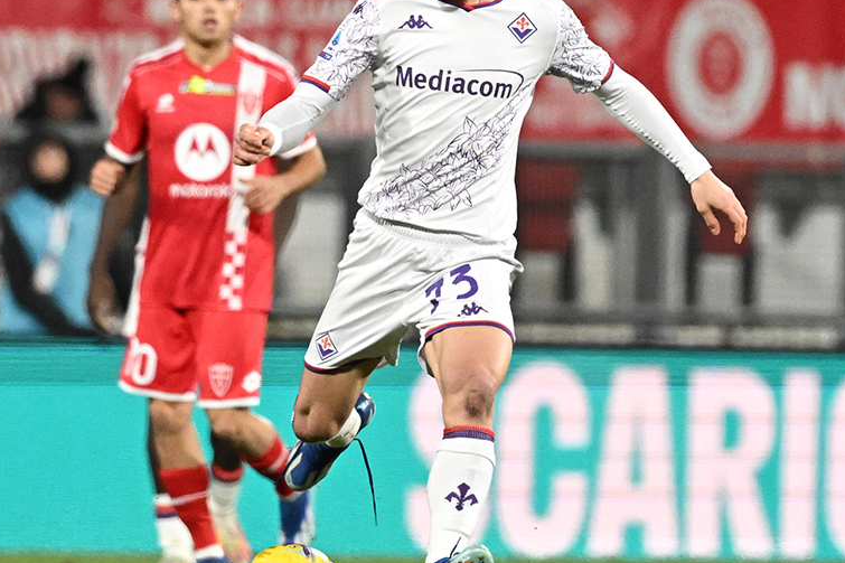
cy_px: 217
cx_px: 475
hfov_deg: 2.8
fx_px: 17341
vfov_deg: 1.9
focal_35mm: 739
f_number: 4
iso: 5000
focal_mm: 310
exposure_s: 1/1600
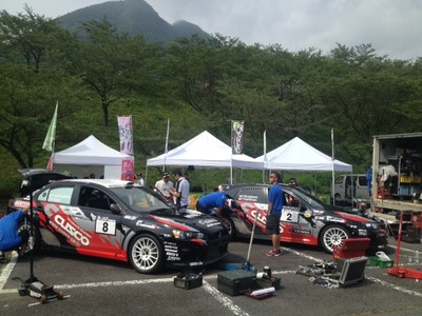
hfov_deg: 52.6
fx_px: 427
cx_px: 211
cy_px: 158
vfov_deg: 40.7
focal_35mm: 35
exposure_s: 1/1783
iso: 64
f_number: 2.4
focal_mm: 4.28
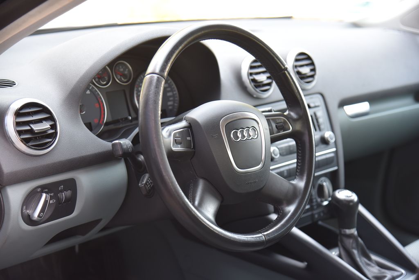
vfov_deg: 18.2
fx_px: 873
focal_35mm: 75
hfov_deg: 27.0
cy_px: 140
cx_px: 210
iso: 500
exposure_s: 1/50
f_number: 4
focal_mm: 75
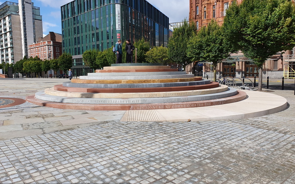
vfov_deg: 44.5
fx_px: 225
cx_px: 148
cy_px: 88
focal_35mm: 28
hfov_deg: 66.5
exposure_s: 1/1820
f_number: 2.4
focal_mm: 4.32
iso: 50
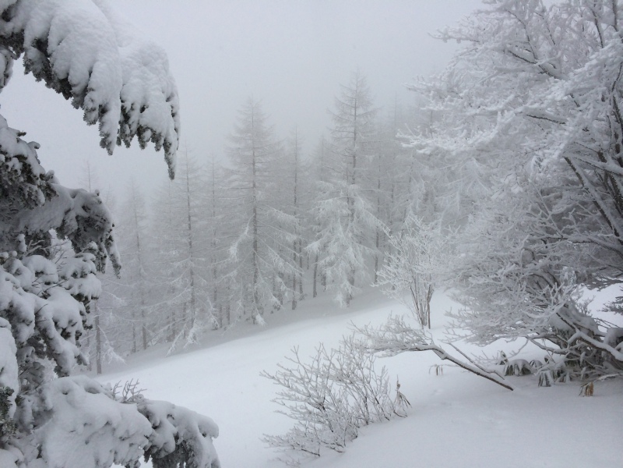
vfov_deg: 46.8
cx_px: 312
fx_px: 540
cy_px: 234
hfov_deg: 60.0
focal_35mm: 30
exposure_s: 1/494
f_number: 2.2
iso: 32
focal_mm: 4.12
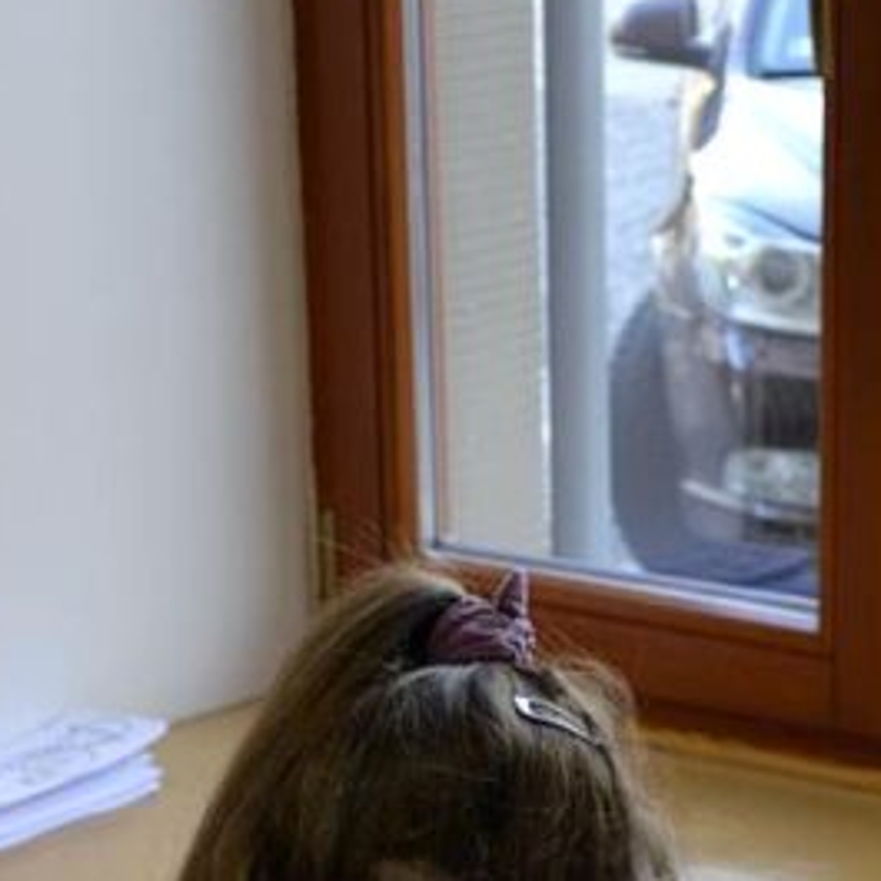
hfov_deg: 13.6
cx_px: 436
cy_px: 1092
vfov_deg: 13.2
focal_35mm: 128
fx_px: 3686
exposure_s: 1/100
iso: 400
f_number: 5
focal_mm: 26
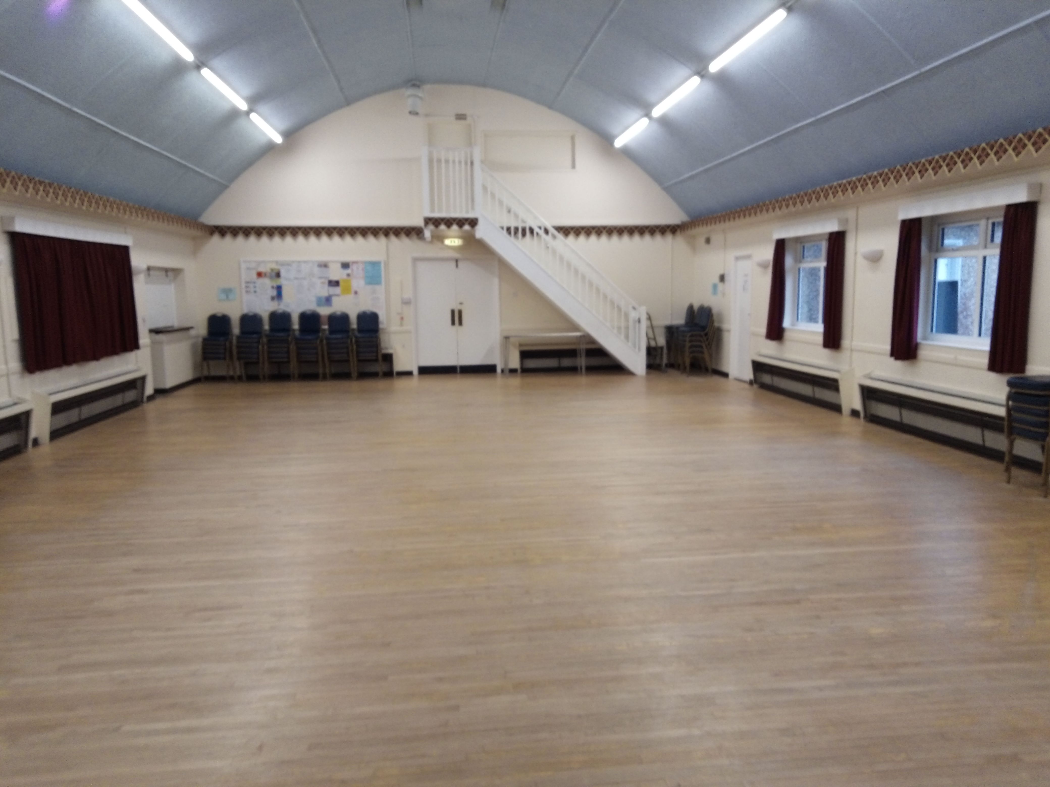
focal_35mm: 28
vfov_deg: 49.7
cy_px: 394
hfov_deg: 63.4
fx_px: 849
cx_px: 525
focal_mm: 4.52
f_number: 2.2
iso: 180
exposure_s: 1/25
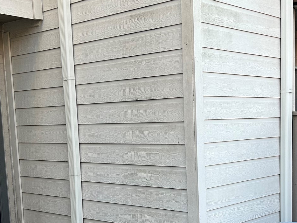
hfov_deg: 33.7
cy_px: 182
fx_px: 489
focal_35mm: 57
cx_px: 177
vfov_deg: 25.2
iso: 50
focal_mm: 5.7
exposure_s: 1/419
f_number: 1.5
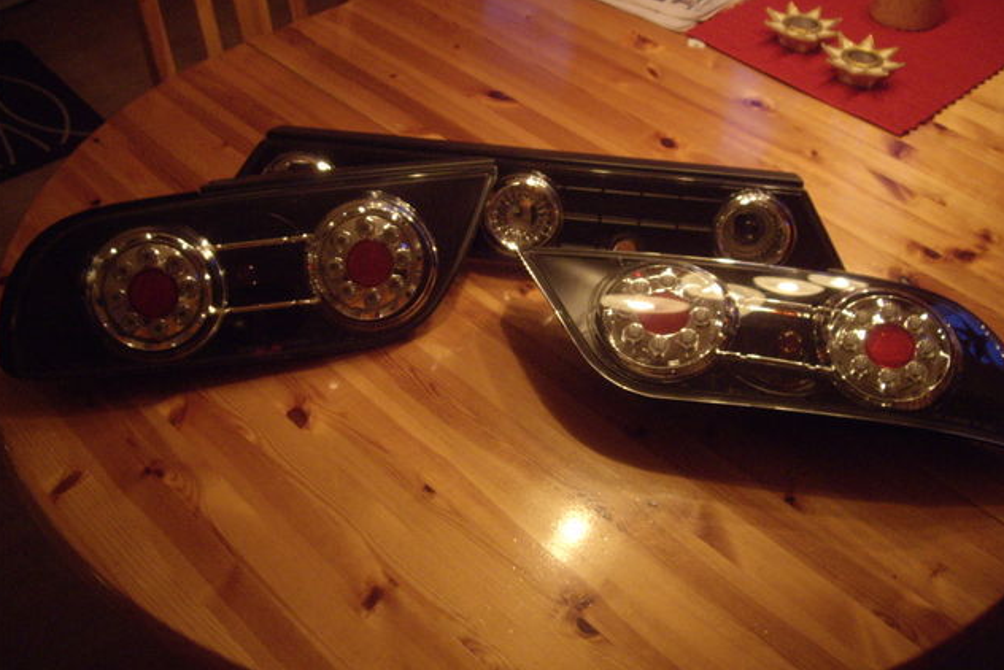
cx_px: 500
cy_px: 327
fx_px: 1116
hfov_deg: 48.4
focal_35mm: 40
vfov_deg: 33.4
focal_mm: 7.9
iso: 400
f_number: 2.8
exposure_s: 1/13
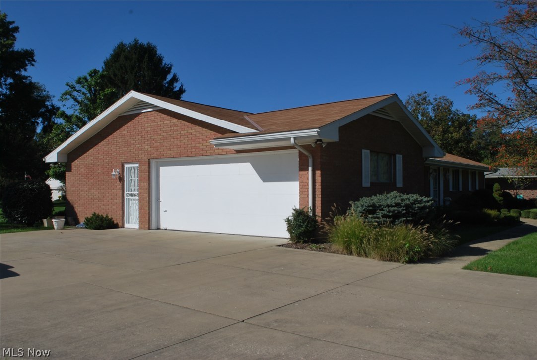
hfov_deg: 61.8
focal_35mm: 30
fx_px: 448
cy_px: 180
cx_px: 268
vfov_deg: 43.8
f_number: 13
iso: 100
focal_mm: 20
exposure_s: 1/200
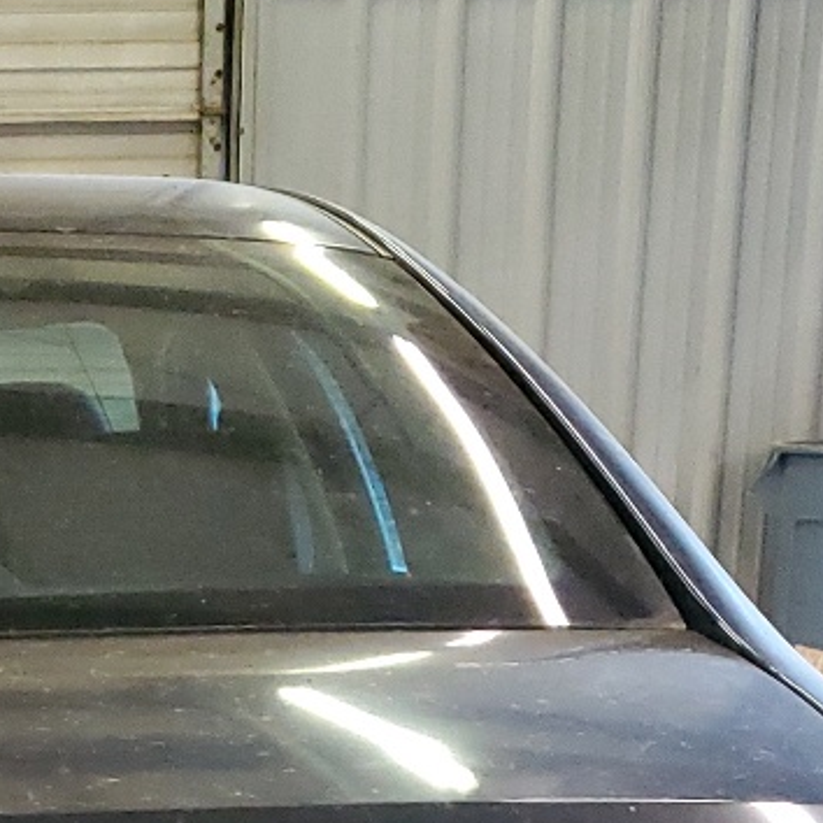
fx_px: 2797
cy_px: 1172
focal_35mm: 104
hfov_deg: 16.0
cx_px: -212
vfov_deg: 15.6
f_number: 1.5
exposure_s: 1/60.2
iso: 402
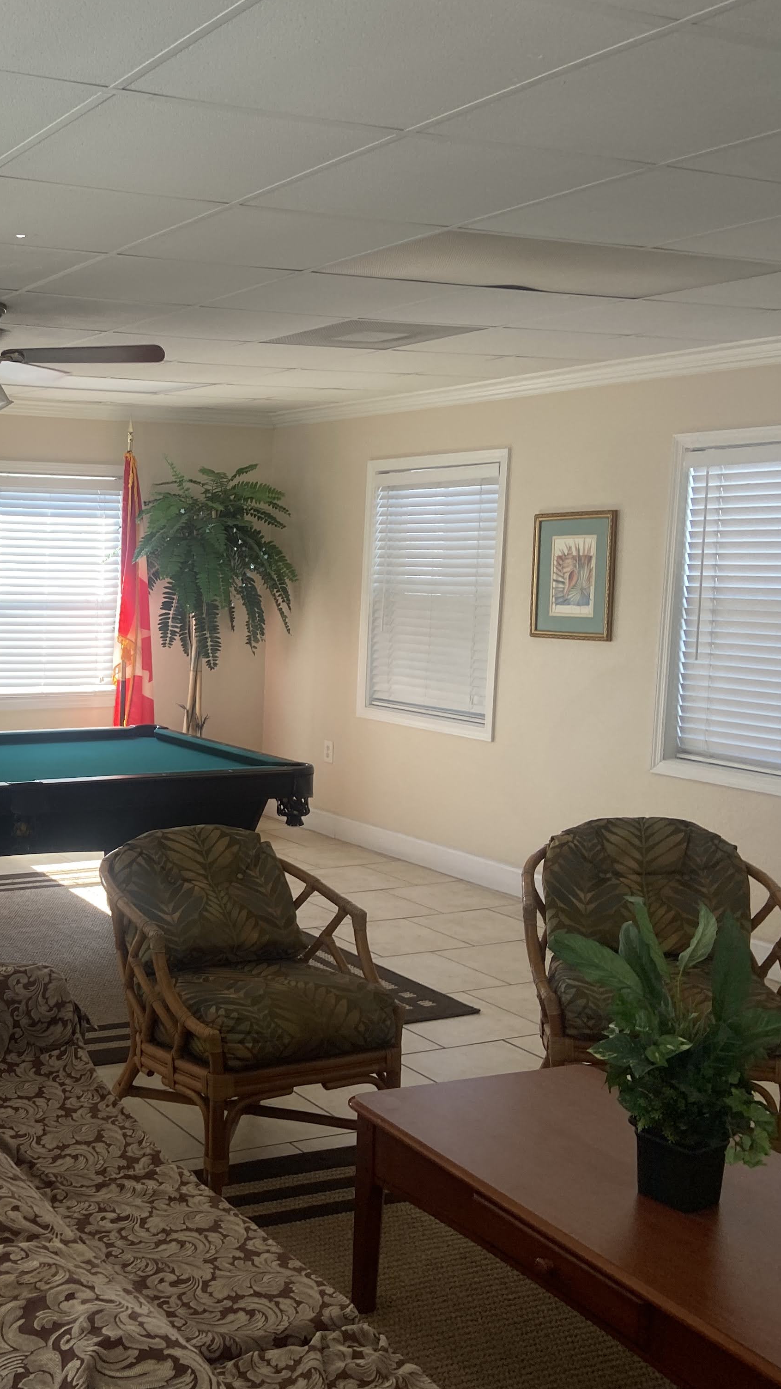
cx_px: 10
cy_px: 694
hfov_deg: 29.3
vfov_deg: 52.8
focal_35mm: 38
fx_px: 1399
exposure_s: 1/121
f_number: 1.8
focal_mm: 4.25
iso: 50
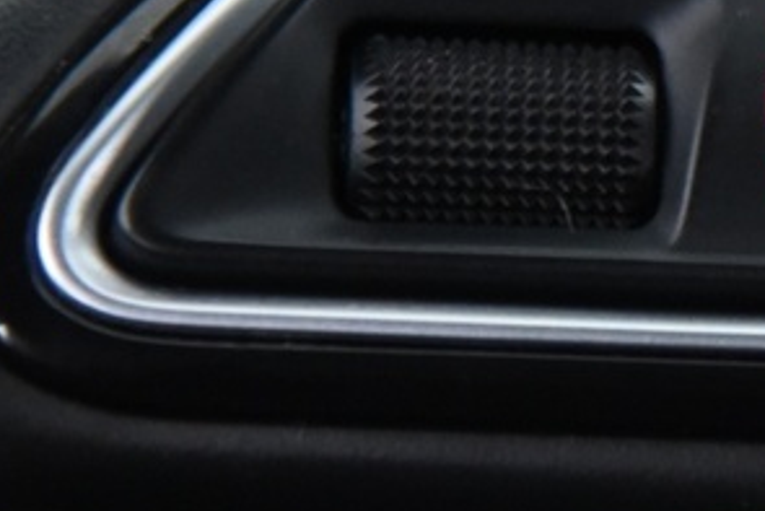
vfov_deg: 2.1
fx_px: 14010
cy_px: 36
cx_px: 822
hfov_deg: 3.1
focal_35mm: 659
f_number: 4
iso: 4000
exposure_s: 1/20
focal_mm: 120
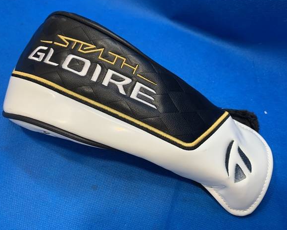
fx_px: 238
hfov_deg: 62.2
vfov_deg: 51.5
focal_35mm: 28
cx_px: 143
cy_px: 112
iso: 50
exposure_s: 1/60
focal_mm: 4.25
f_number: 1.8
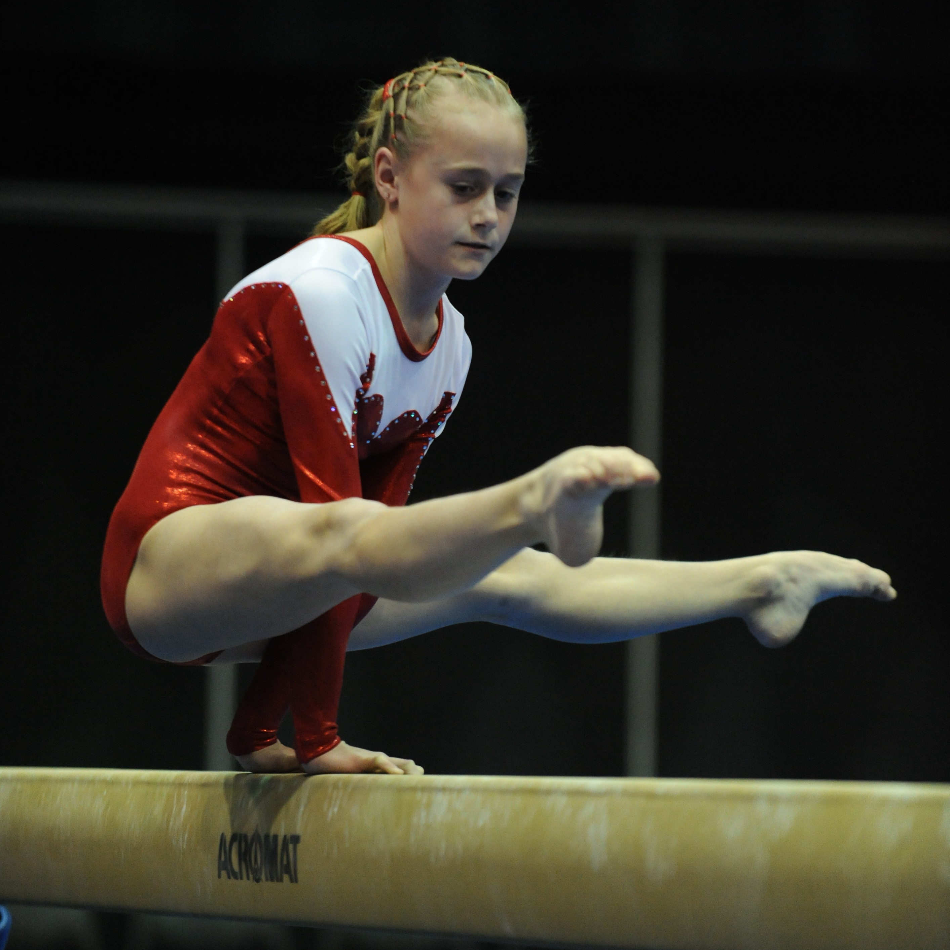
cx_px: 476
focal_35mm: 256
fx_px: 7949
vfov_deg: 6.8
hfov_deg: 6.8
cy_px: 376
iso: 4000
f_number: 2.8
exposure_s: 1/320
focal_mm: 200
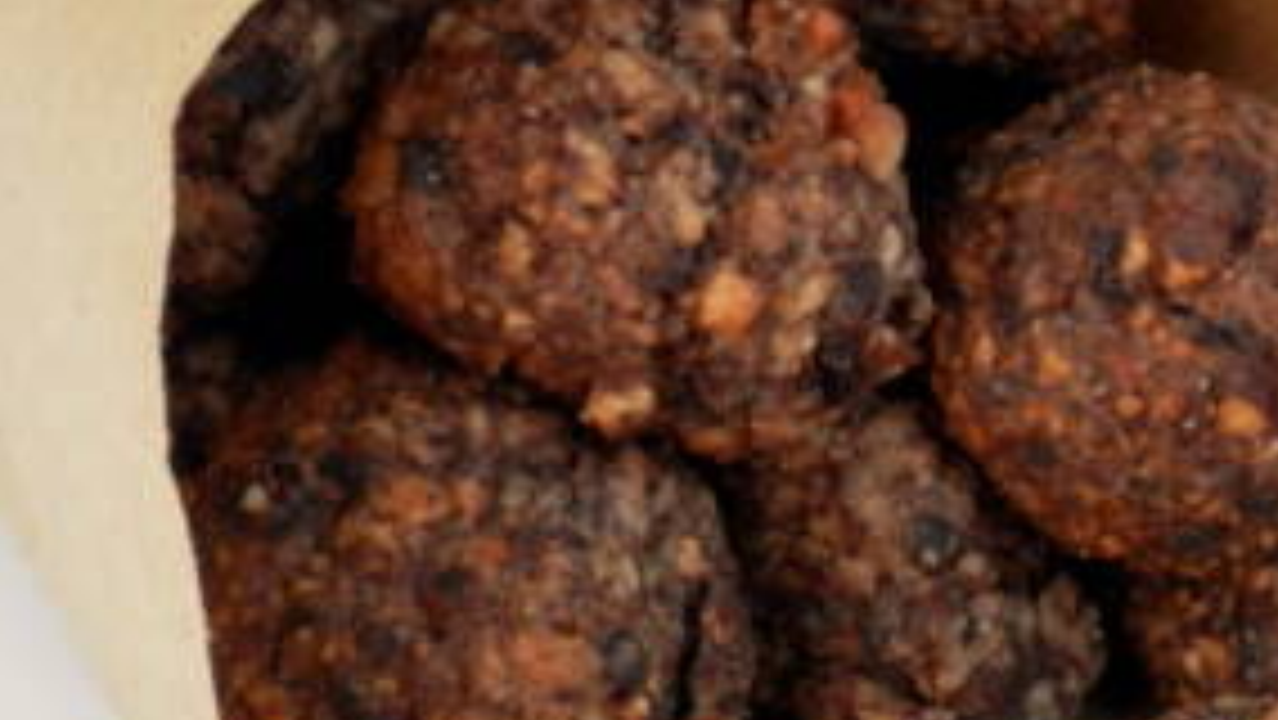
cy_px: 540
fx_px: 5153
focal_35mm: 152
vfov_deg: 8.0
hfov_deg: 13.9
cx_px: 1346
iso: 100
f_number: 4.4
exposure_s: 1/100
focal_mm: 11.9
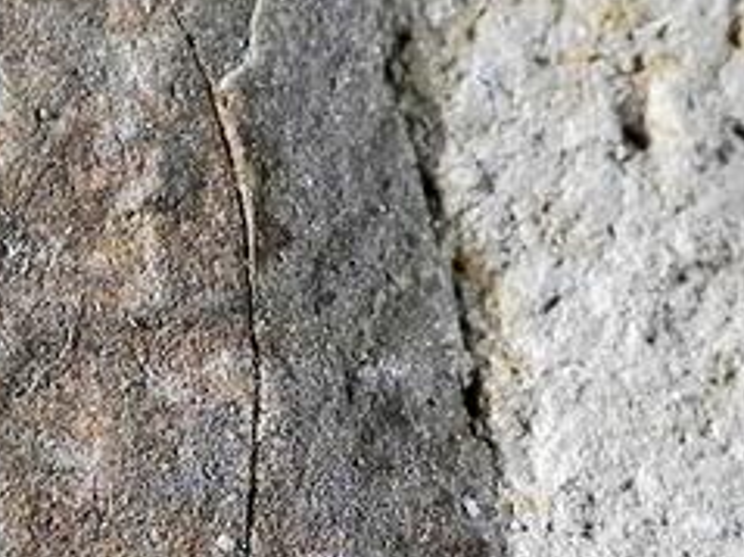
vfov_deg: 6.2
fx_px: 5177
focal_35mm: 241
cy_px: 355
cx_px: -44
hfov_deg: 8.2
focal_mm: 8.2
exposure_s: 1/130
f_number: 3.2
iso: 160
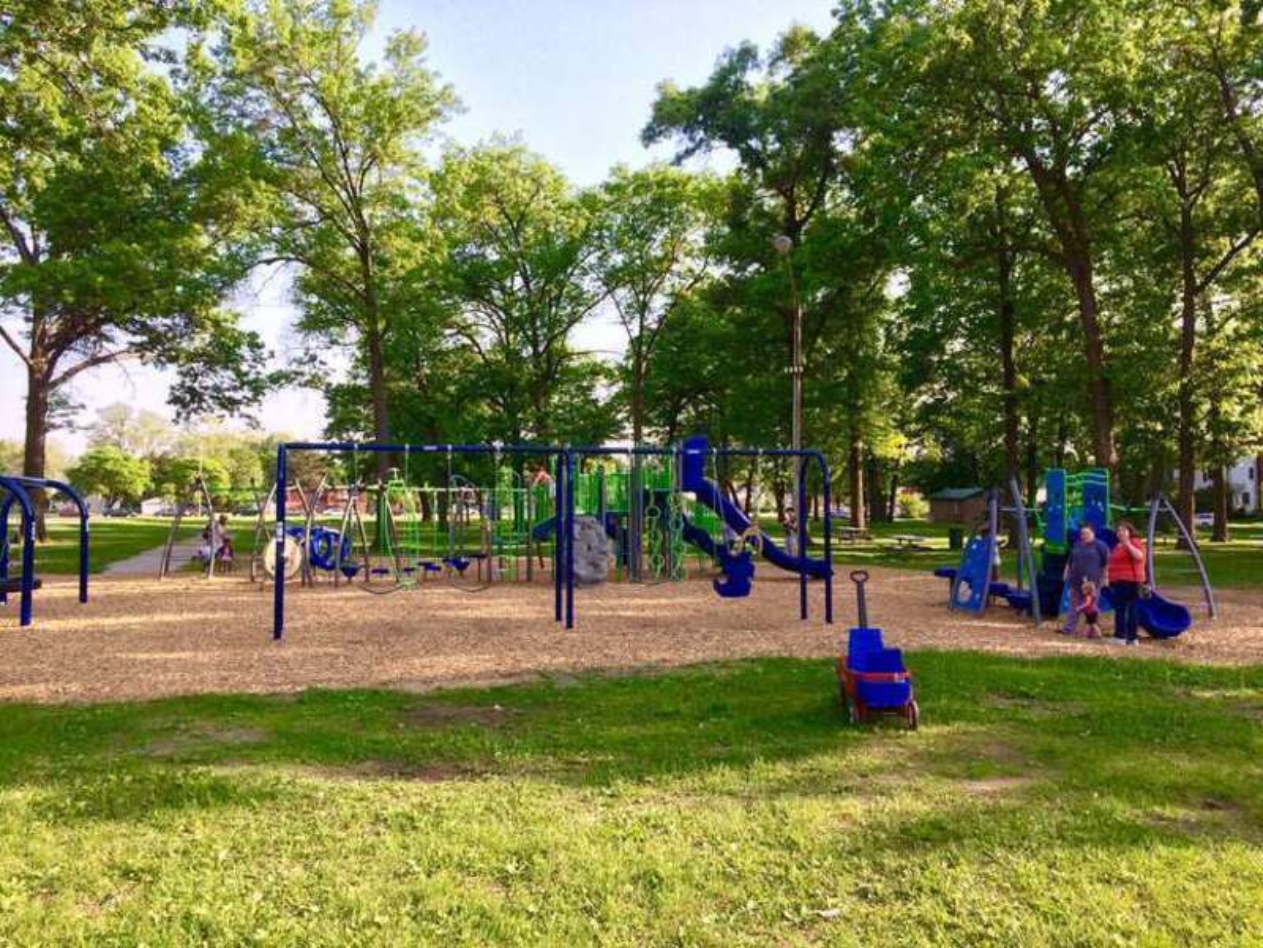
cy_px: 474
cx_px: 632
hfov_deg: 61.7
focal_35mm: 29
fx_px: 1058
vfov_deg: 48.2
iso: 32
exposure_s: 1/432
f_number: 2.2
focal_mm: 4.15
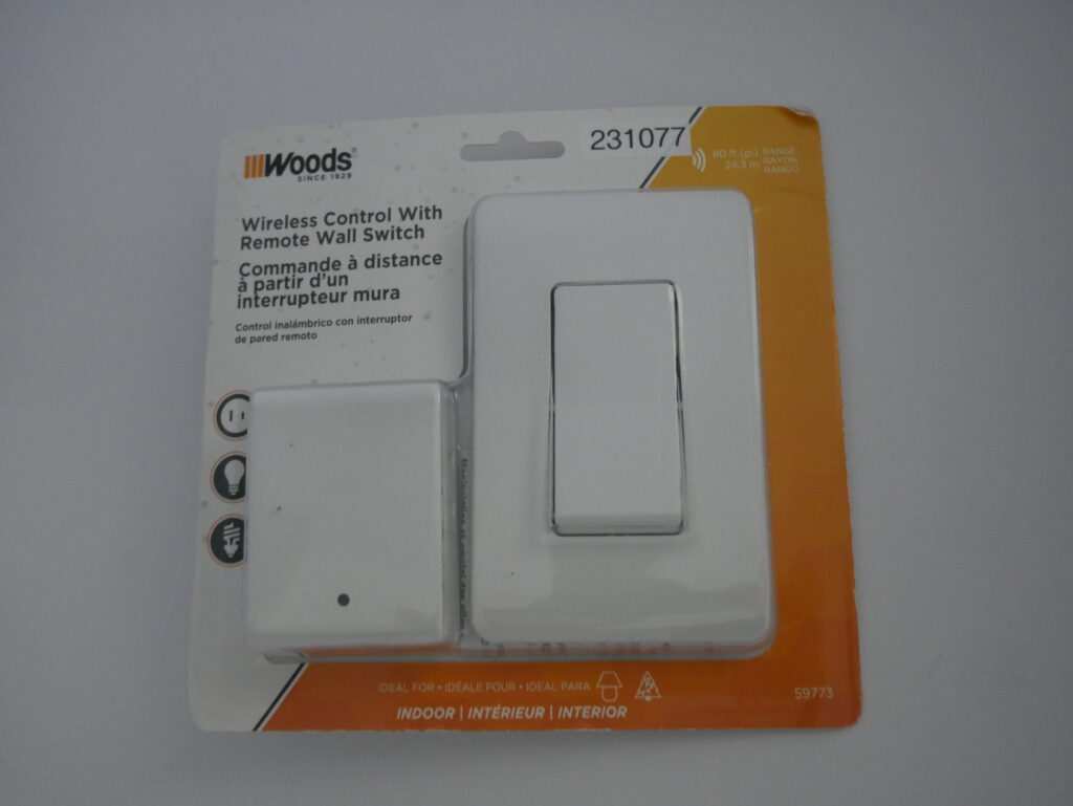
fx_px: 1178
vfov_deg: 37.8
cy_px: 403
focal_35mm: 38
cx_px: 536
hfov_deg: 49.0
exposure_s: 1/15
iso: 3200
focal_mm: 19
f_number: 4.1
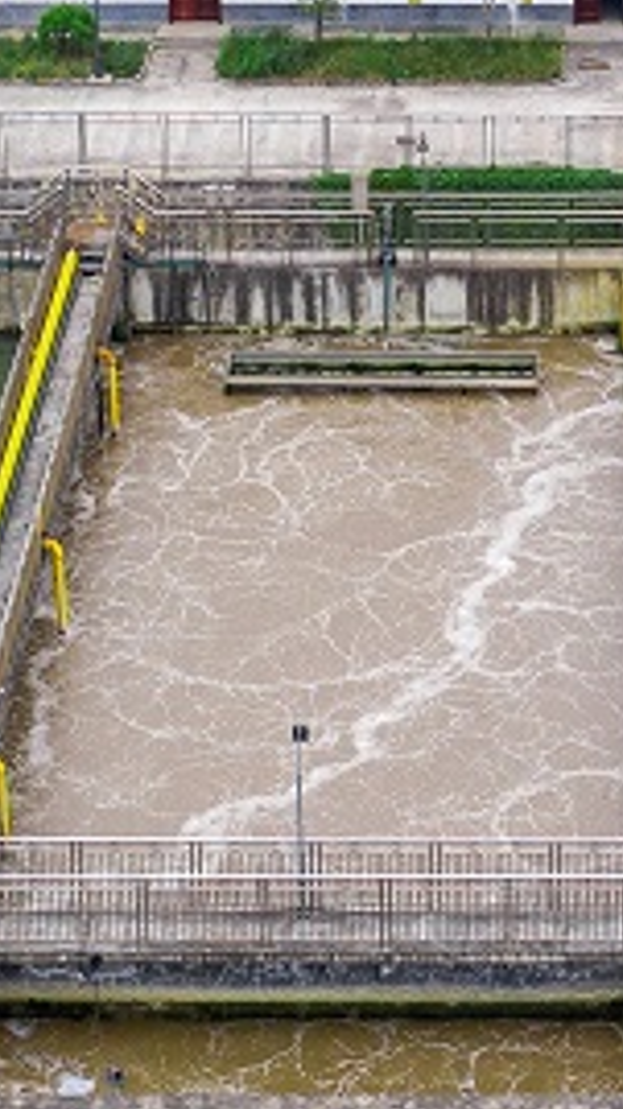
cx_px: 755
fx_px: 3206
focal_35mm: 109
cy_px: 602
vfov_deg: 19.6
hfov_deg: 10.9
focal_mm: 10.26
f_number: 3.5
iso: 200
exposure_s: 1/60
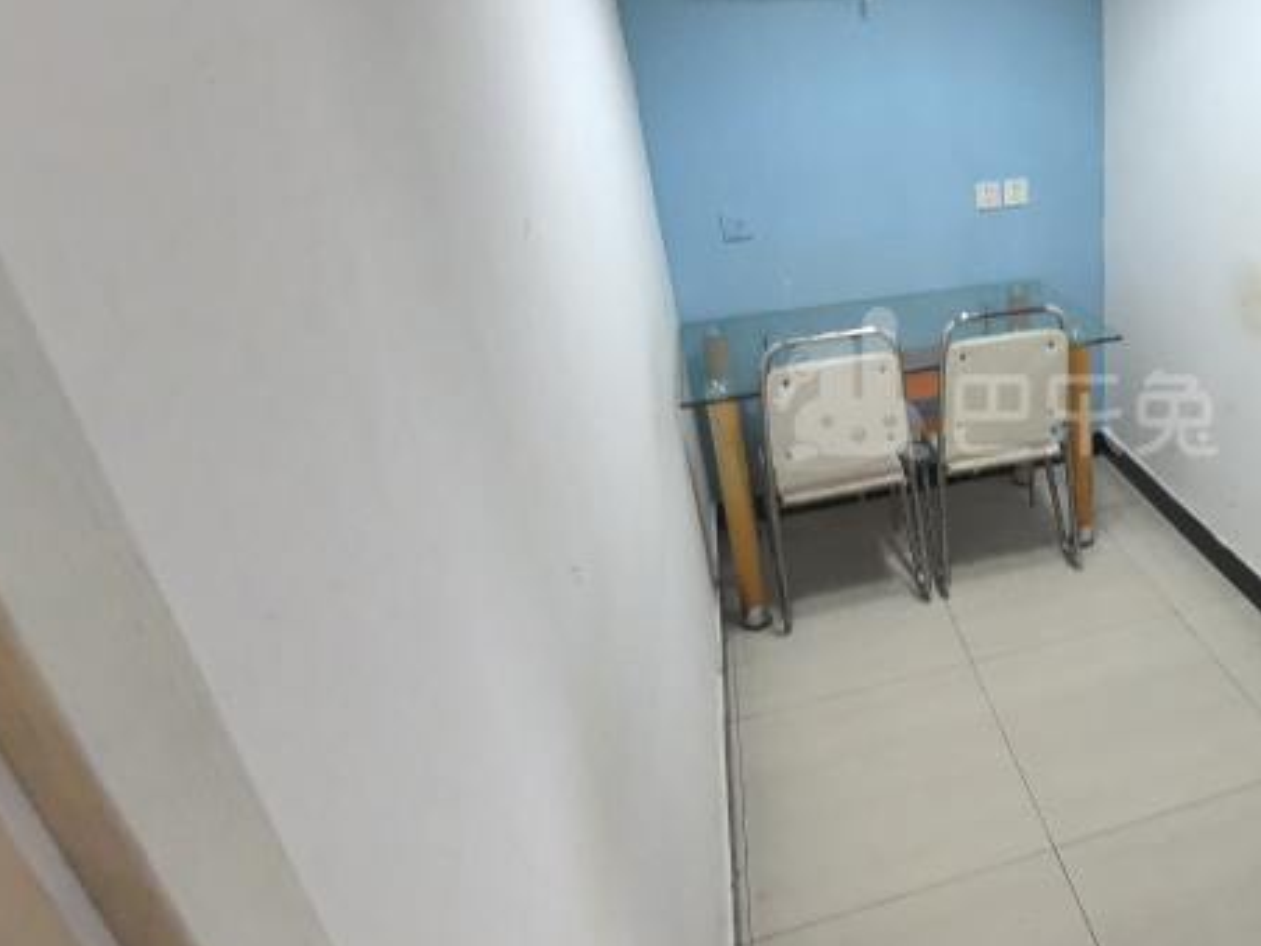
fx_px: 838
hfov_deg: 67.5
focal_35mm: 23
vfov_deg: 58.5
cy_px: 385
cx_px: 996
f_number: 2.2
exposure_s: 1/33.3
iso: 640
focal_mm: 1.95
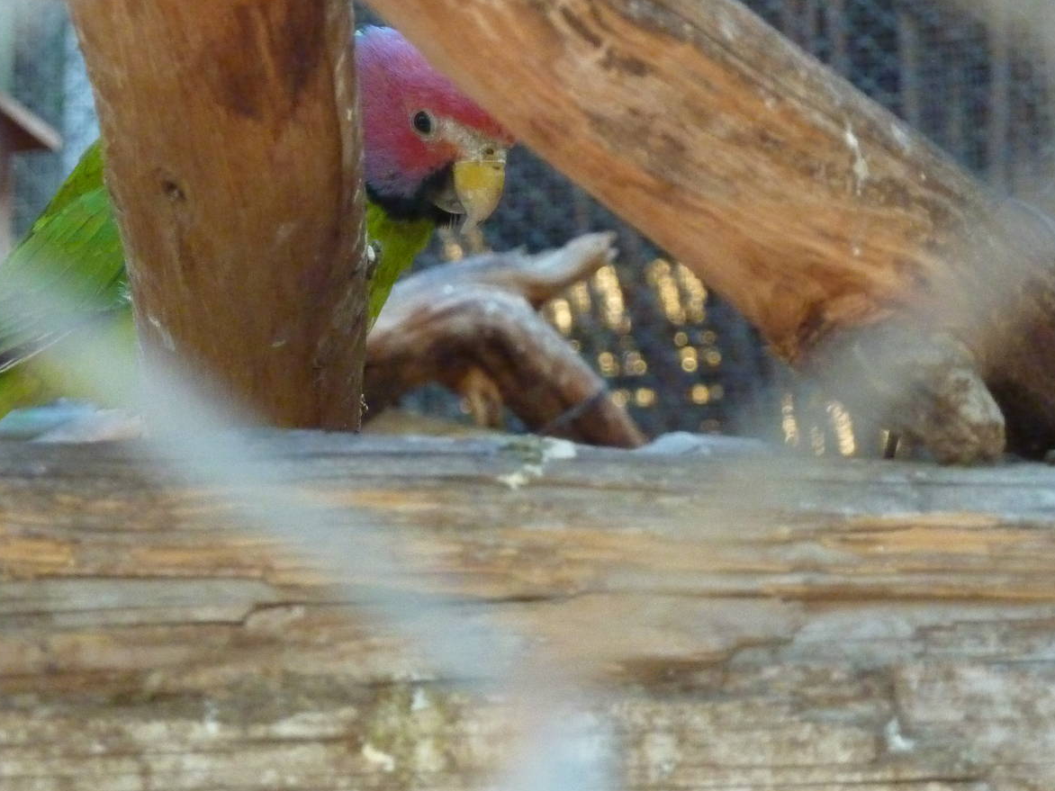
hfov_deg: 13.9
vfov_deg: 10.4
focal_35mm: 142
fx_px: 4328
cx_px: 492
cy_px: 265
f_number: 4.3
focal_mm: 17
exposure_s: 1/80
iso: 800
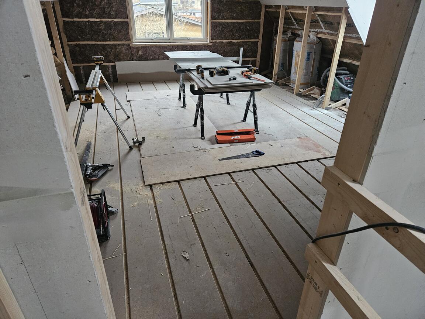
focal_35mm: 23
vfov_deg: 58.9
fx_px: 282
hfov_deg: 73.9
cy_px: 160
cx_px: 212
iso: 1000
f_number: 1.8
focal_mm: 5.4
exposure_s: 1/100
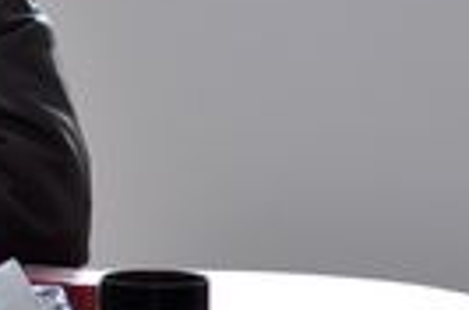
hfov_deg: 3.3
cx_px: -434
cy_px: -255
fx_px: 8084
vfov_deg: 2.2
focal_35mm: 622
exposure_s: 1/160
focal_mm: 100
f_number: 5
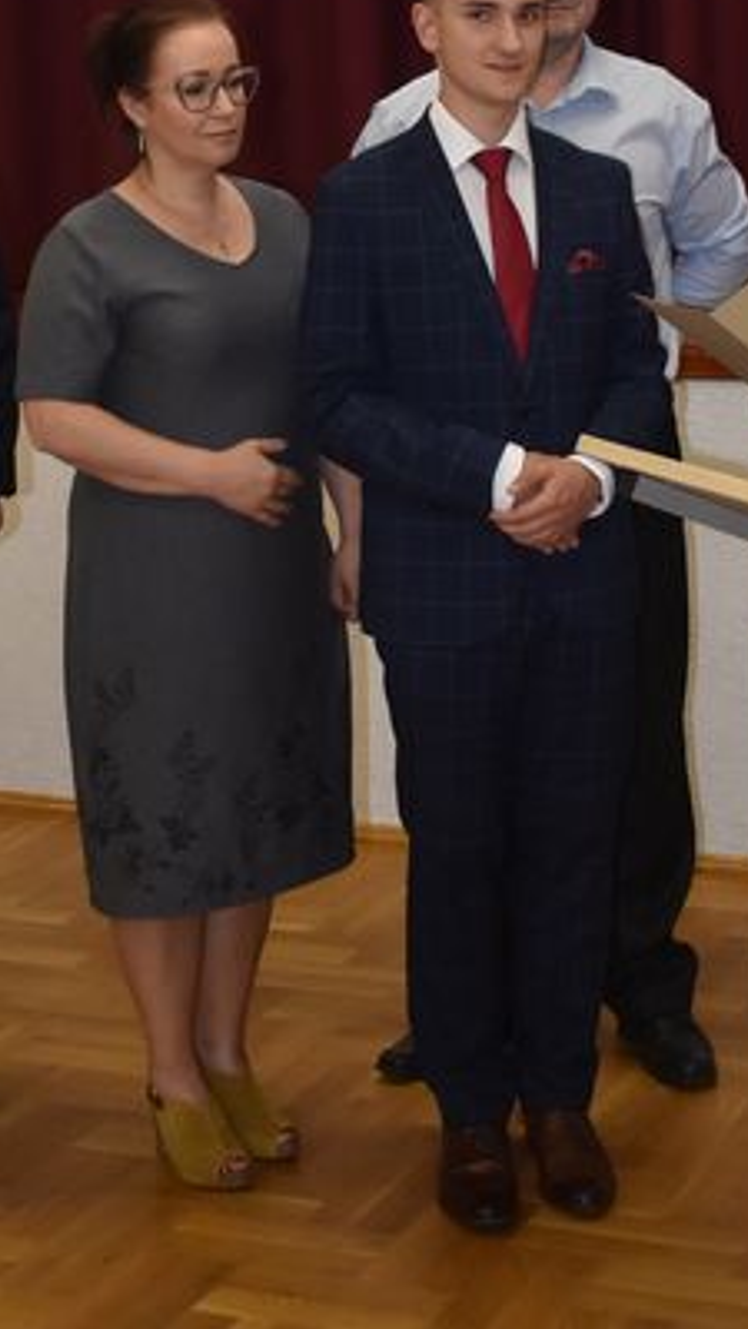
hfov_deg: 15.2
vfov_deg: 26.0
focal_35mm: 79
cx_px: 475
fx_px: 2795
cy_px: 163
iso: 800
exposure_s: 1/125
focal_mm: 21
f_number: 3.8
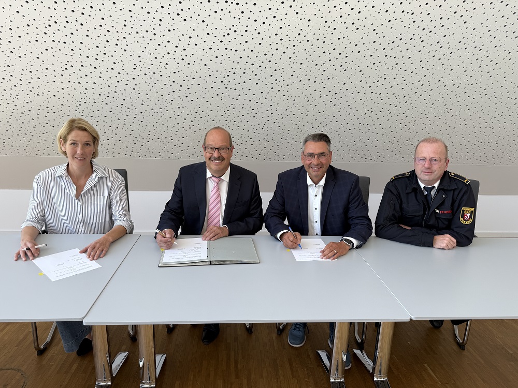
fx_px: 359
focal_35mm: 24
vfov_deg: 56.8
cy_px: 194
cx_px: 259
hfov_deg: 71.6
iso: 64
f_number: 1.78
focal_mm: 6.76
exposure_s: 1/121
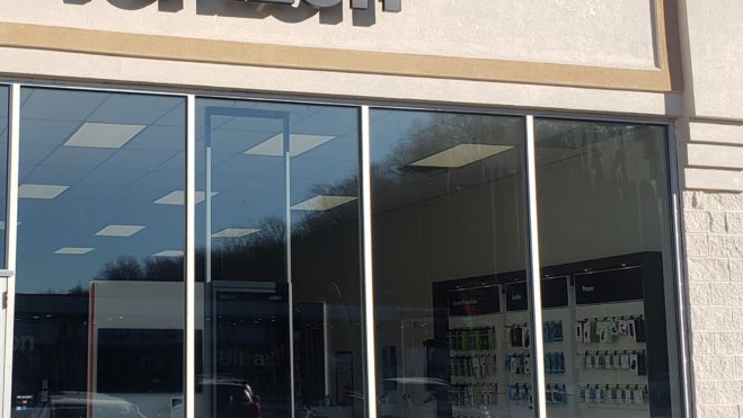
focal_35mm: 44
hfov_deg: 44.9
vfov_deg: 27.1
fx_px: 867
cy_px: 178
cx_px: 188
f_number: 2.4
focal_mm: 4.3
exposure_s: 1/1654
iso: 50
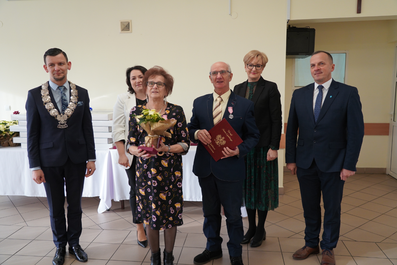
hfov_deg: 63.7
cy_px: 132
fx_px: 320
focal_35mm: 29
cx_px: 198
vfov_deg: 45.0
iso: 1000
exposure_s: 1/160
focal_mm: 29
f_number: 4
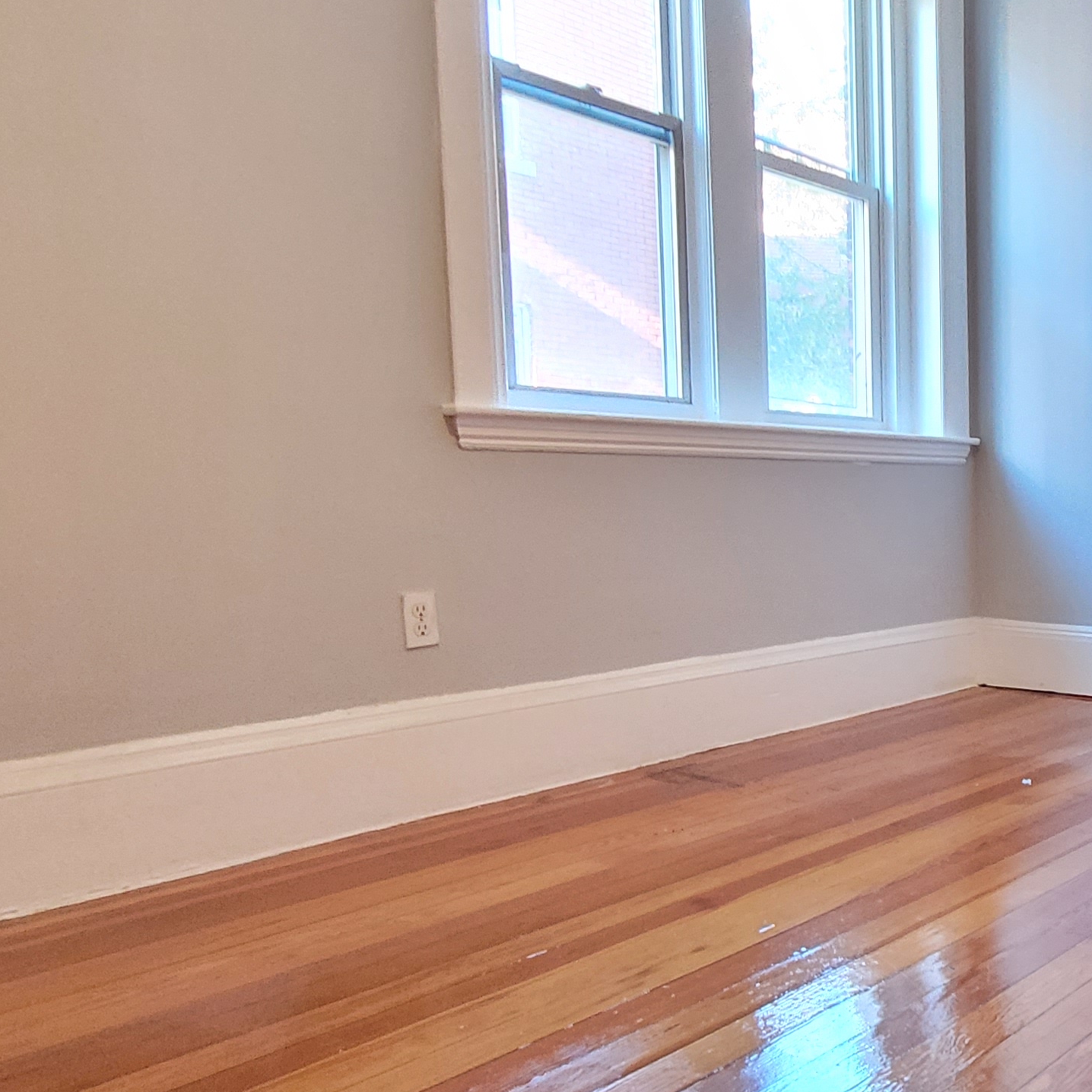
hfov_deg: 44.9
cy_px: 620
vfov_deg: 51.0
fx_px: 1142
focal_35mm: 32
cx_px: 1042
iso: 500
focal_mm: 1.74
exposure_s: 1/29
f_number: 2.2
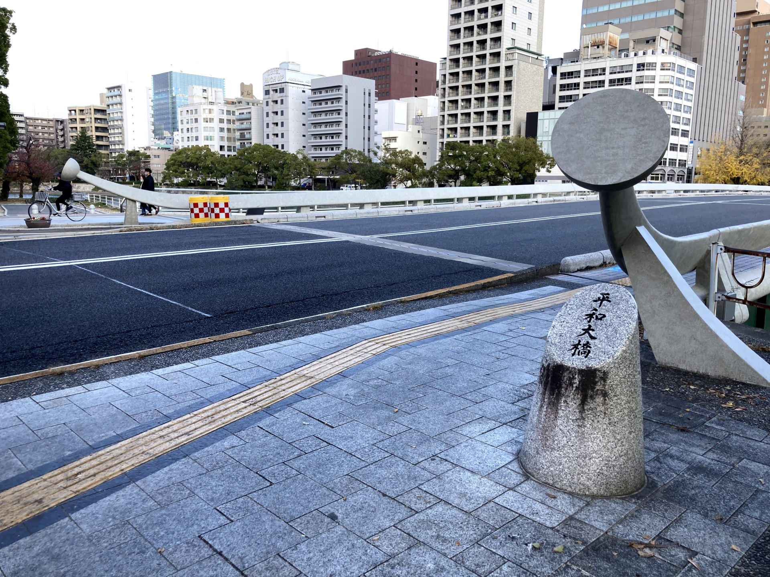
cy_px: 288
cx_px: 385
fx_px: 623
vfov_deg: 49.7
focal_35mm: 28
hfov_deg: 63.4
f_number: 1.8
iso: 25
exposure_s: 1/381
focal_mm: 3.99
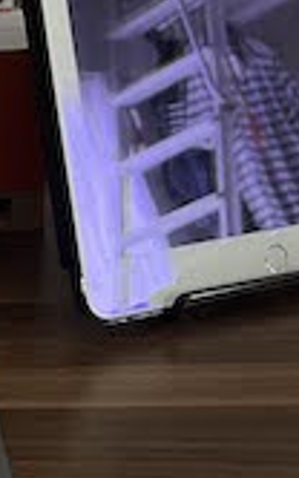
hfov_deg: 11.6
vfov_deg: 19.1
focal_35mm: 106
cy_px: -3
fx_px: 1380
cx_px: -218
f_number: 1.6
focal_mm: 5.1
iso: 640
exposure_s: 1/30
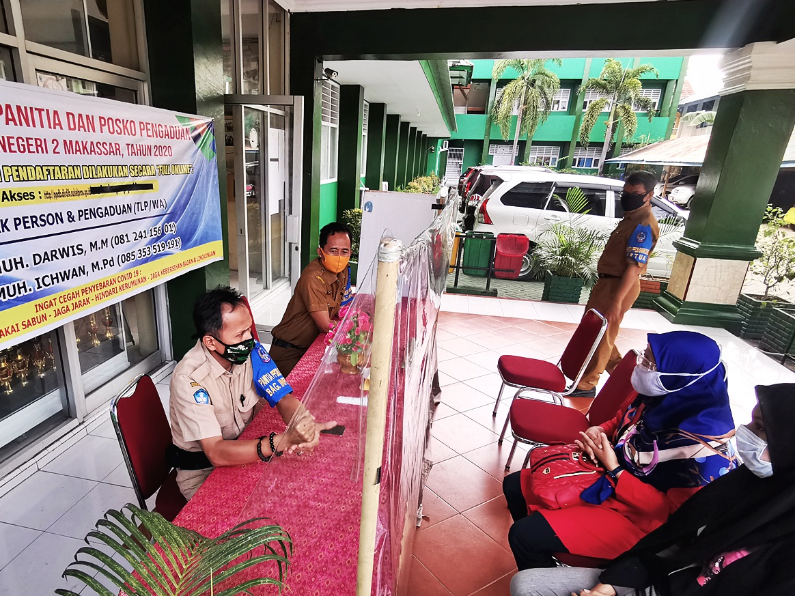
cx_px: 334
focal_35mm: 22
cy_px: 344
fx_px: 505
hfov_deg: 75.8
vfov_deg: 60.8
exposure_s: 1/100
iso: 64
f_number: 2.2
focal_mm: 2.35
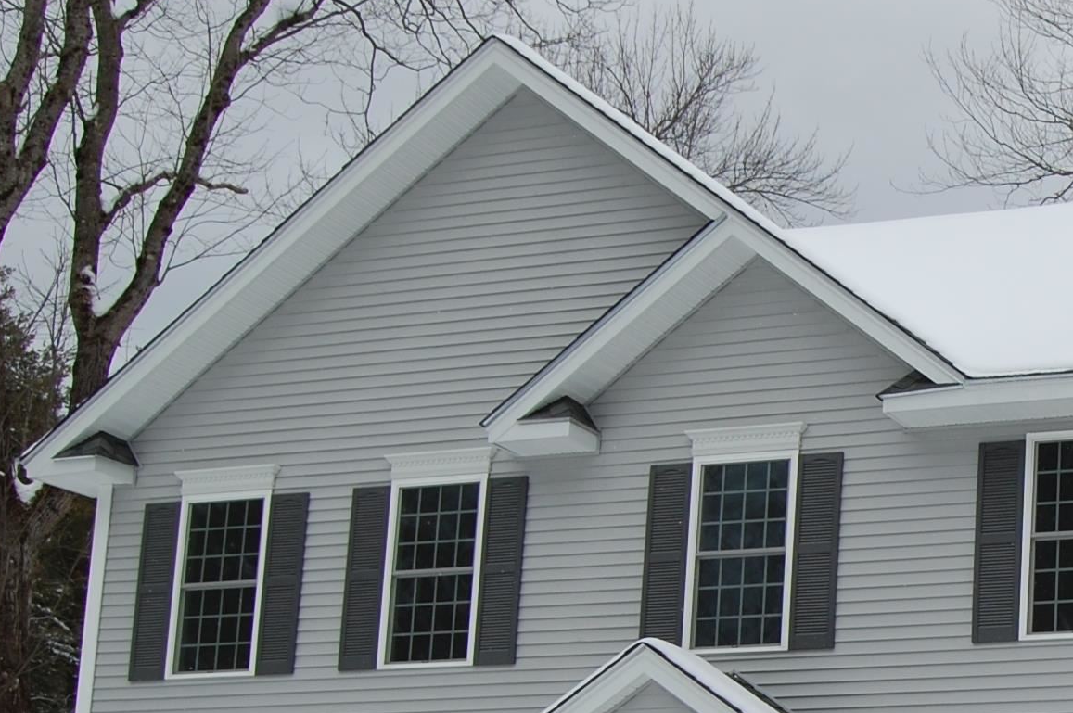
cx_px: 1297
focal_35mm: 78
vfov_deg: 17.1
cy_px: 708
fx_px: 2322
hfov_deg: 23.7
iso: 200
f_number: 10
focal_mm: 20
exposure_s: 1/400
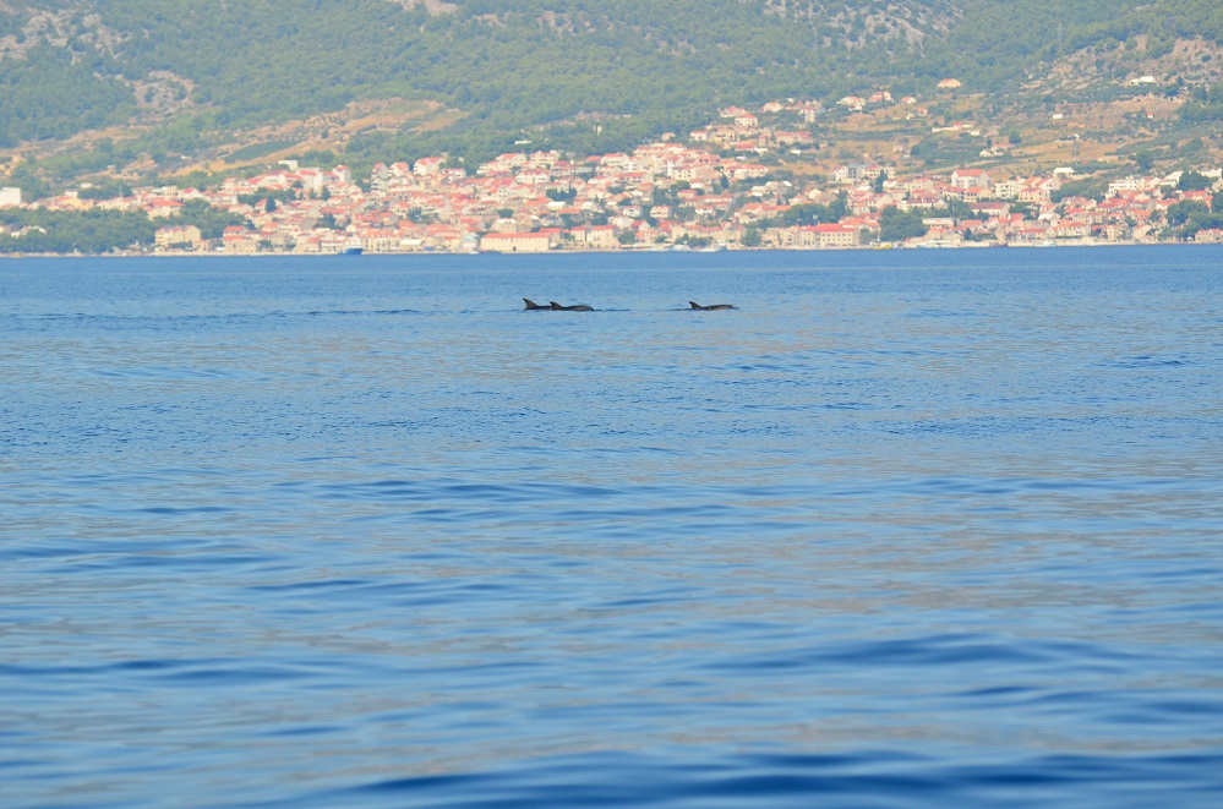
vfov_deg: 5.4
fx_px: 8642
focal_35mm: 255
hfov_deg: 8.1
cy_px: 404
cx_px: 612
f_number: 5.6
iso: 400
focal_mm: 170
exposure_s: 1/2000
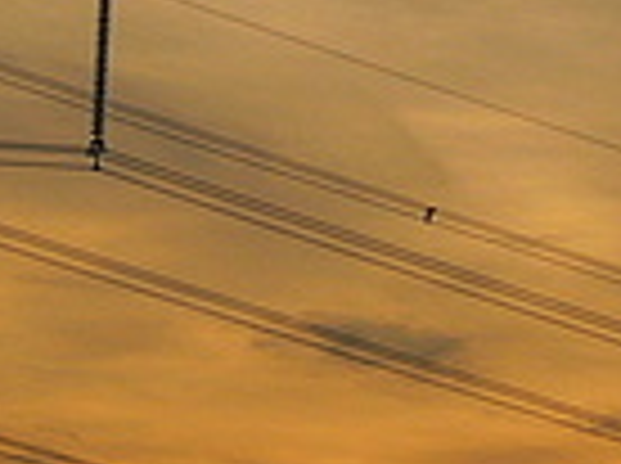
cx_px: 297
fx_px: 4549
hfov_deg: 7.8
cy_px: 16
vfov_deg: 5.8
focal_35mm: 254
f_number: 5.6
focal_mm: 12.6
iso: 80
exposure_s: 1/250
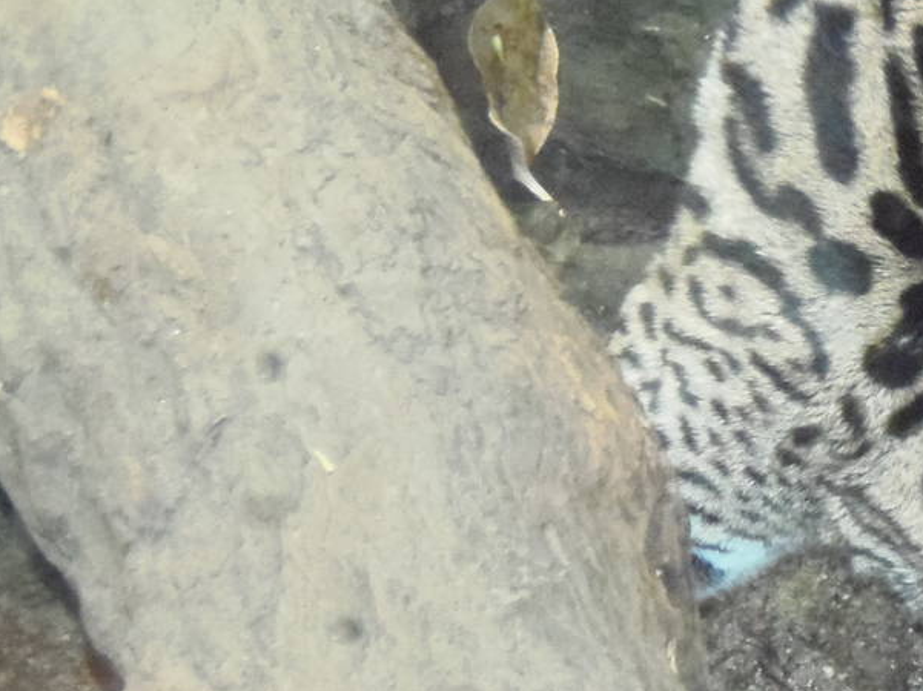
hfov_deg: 6.4
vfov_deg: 4.8
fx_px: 8234
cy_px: 243
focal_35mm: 309
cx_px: 1050
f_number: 4.5
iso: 1000
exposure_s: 1/40
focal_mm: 21.4
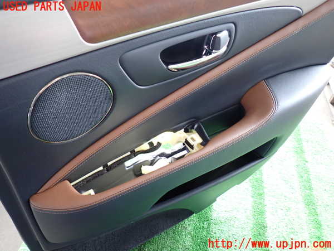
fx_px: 241
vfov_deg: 54.9
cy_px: 126
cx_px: 167
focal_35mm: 25
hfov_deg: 69.4
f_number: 2
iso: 200
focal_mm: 4.5
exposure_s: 1/30
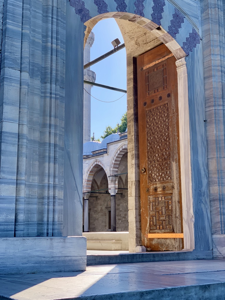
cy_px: 150
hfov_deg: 28.0
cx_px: 112
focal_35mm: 52
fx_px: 451
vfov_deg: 36.8
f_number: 2.4
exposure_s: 1/326
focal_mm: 6
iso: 16
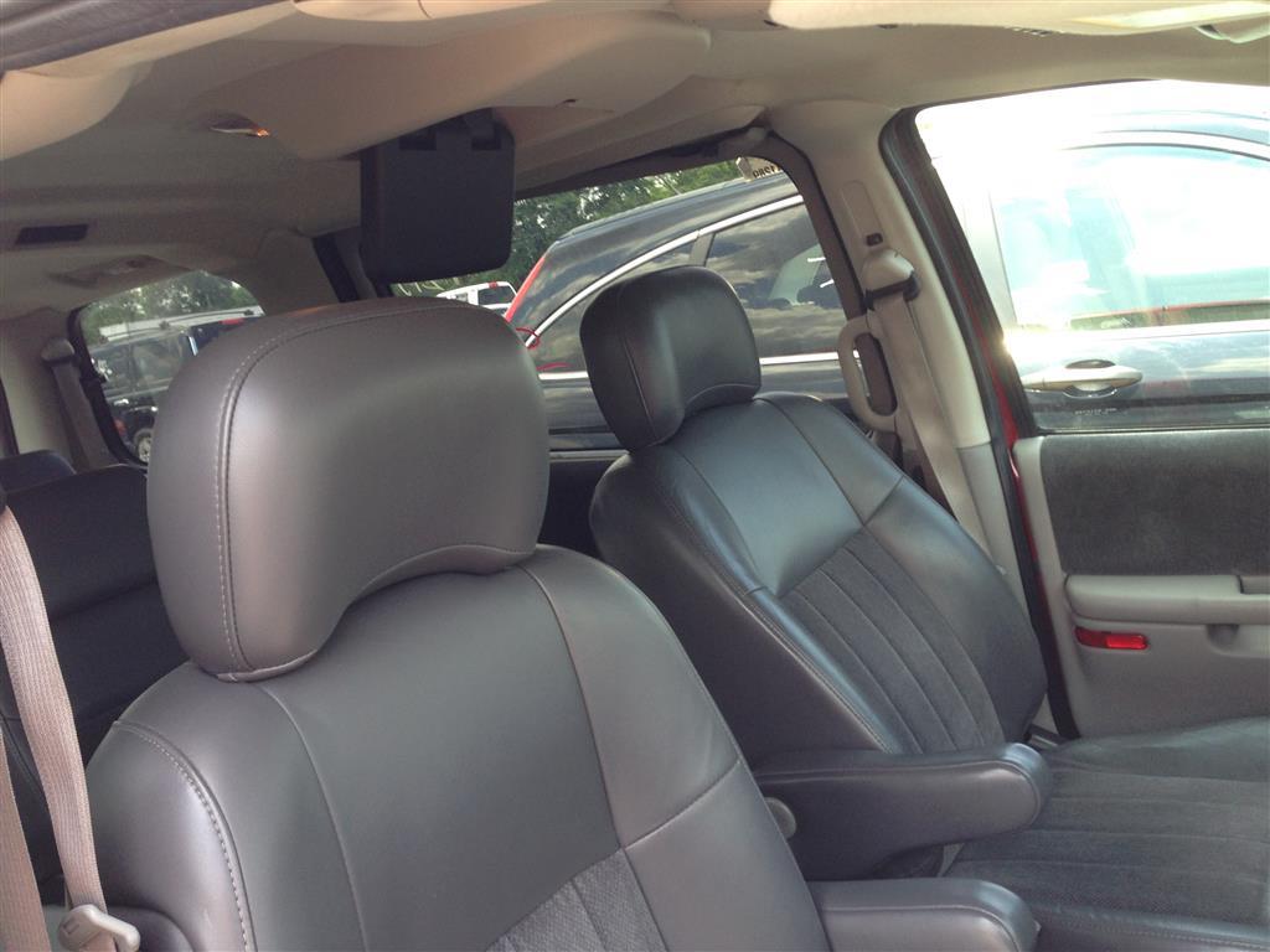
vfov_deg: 42.9
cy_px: 476
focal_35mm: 33
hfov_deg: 55.4
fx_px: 1211
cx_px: 635
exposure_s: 1/120
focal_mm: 4.13
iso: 64
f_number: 2.4
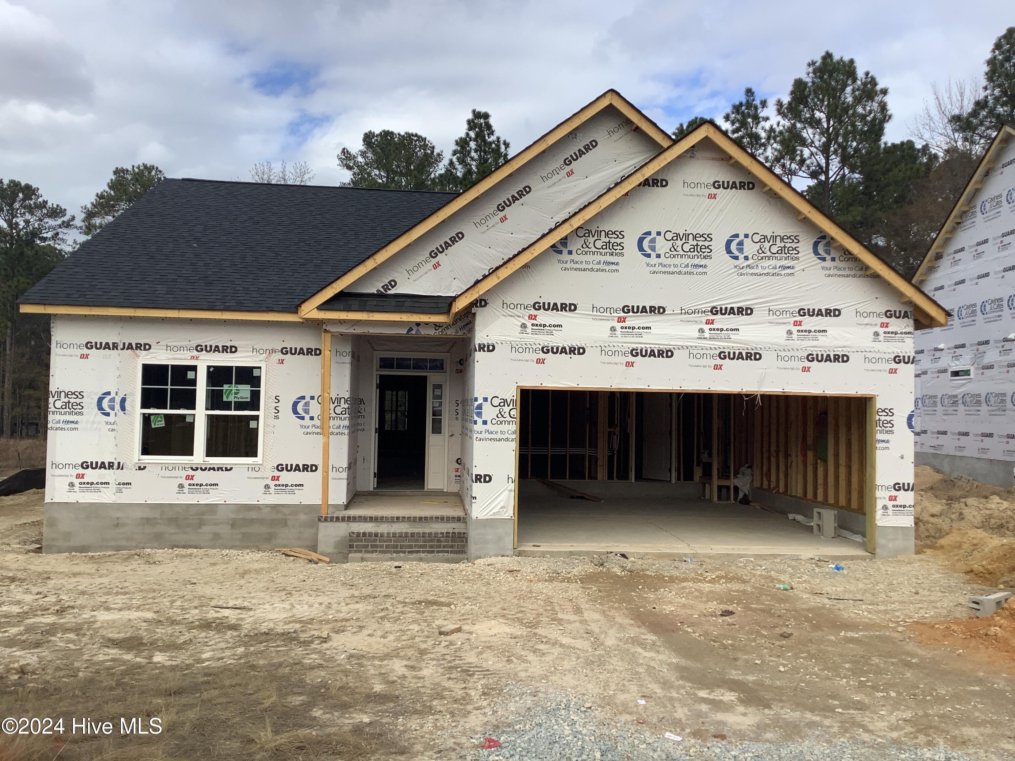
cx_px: 508
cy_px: 380
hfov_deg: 58.4
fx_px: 909
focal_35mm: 31
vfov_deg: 45.4
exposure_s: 1/1181
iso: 25
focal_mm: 3.3
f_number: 2.4
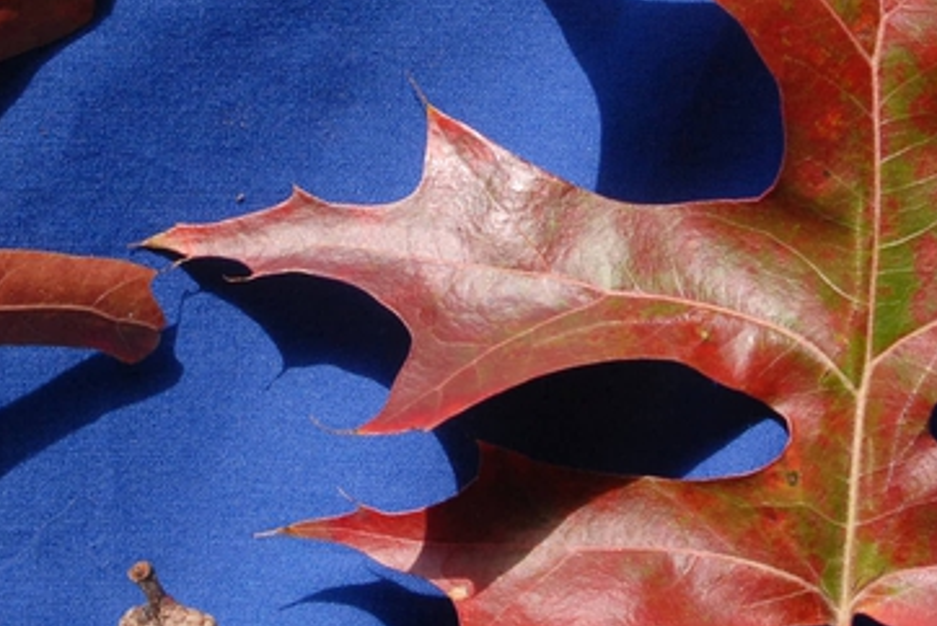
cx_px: 417
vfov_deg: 9.2
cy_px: 141
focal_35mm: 148
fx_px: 3866
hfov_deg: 13.8
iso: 400
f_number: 9
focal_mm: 35
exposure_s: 1/320
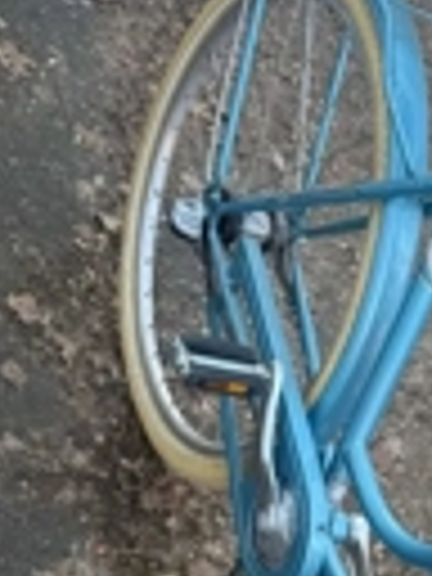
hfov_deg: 18.9
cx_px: 464
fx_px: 1248
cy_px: 508
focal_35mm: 75
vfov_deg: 25.3
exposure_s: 1/195
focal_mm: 6.76
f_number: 1.78
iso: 80
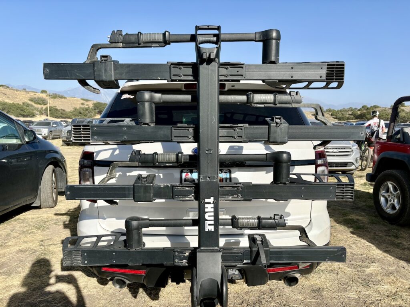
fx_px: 308
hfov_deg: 67.3
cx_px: 205
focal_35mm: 26
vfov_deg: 53.1
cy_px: 154
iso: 50
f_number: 1.6
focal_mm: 5.96
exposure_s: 1/3106
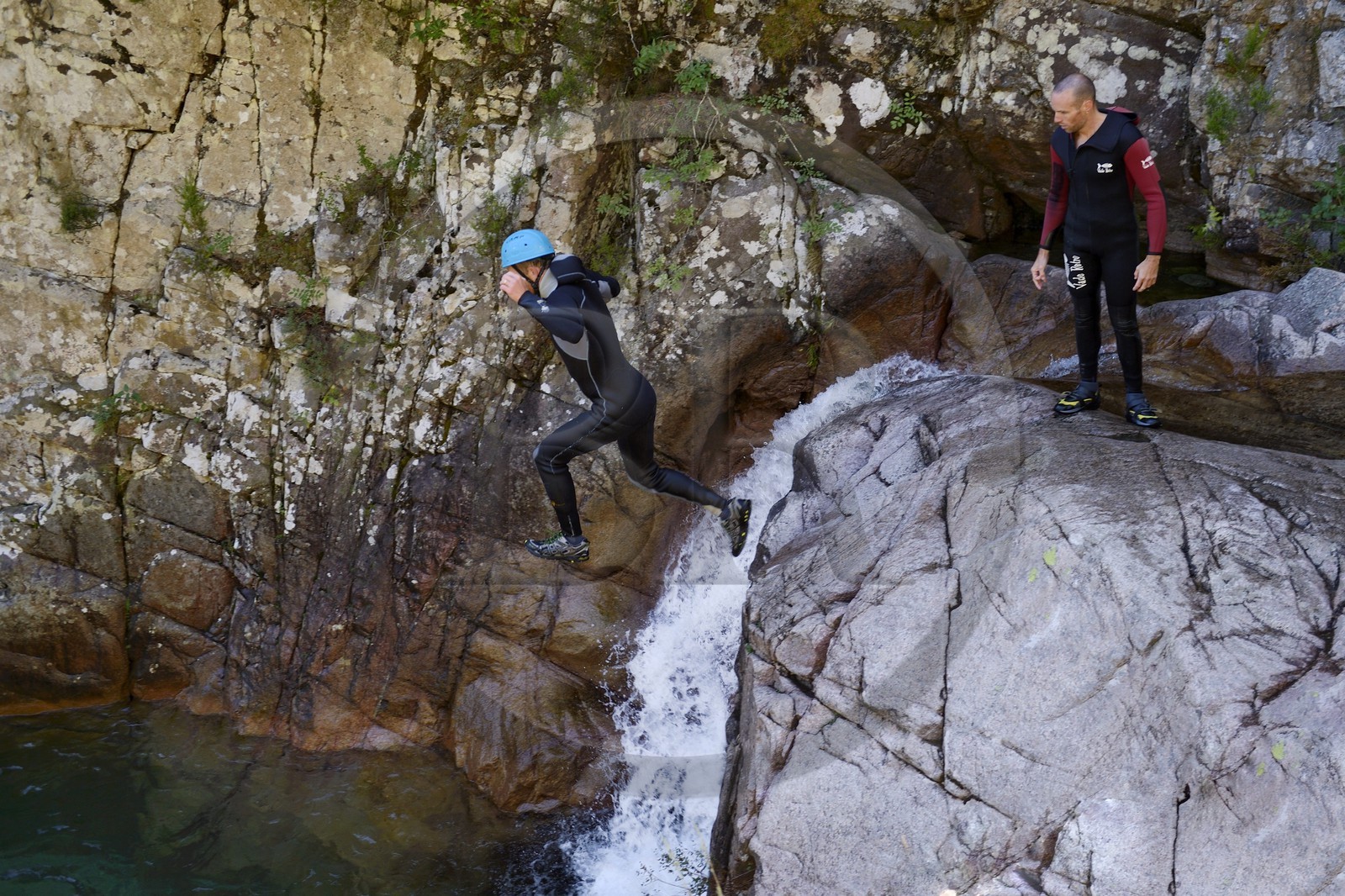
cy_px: 448
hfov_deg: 50.7
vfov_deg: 35.0
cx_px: 672
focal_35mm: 38
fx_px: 1419
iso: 200
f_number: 3.2
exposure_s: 1/320
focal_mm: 38
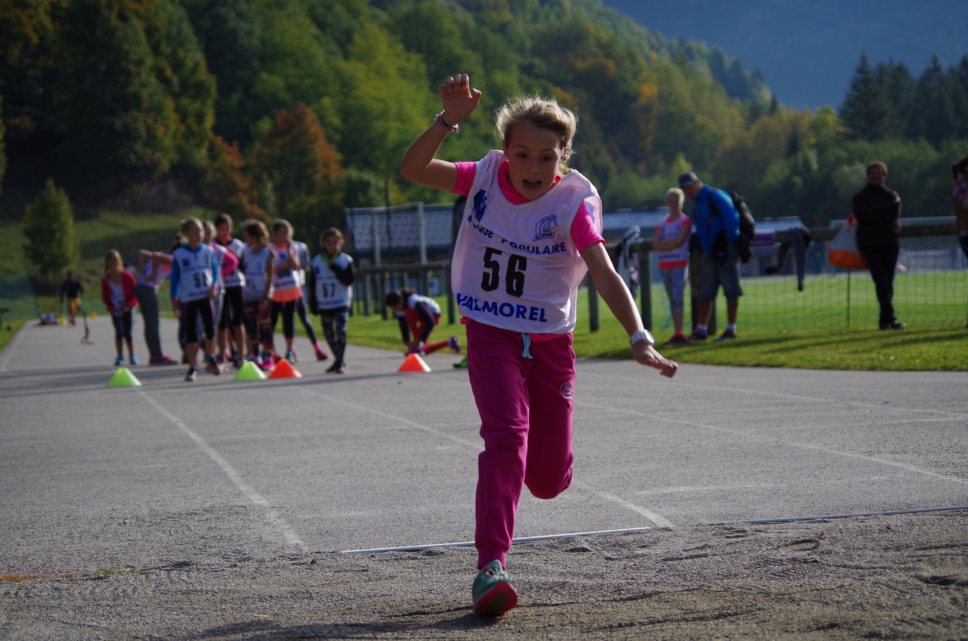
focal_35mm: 109
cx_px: 484
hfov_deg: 18.8
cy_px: 320
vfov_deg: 12.5
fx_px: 2925
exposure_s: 1/640
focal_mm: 72.5
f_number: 4.5
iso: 100
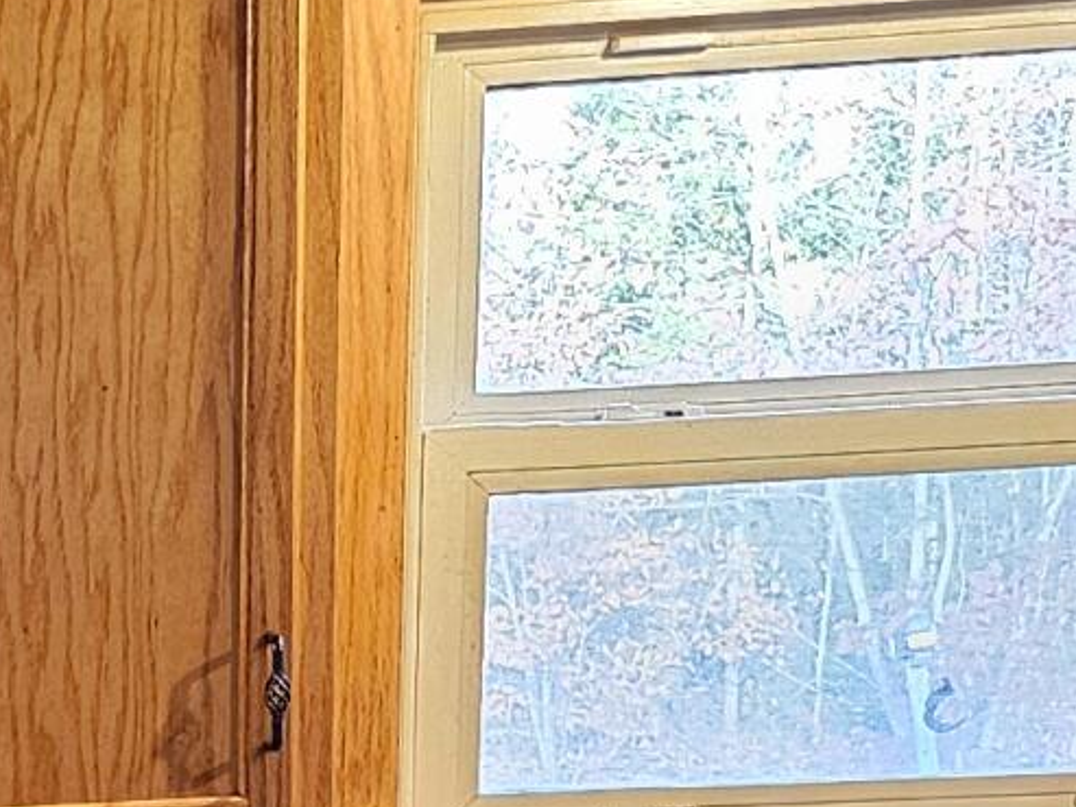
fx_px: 4353
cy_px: 1337
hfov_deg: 11.7
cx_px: -1430
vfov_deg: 10.1
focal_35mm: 140
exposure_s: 1/40
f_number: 1.7
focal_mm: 6.3
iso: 640
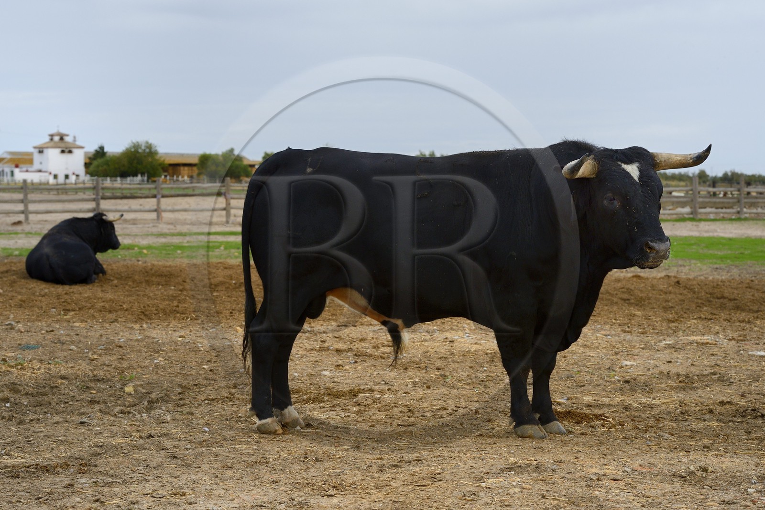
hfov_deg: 22.6
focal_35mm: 90
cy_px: 255
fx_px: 1912
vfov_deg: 15.2
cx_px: 382
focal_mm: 90
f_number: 8
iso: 800
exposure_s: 1/320
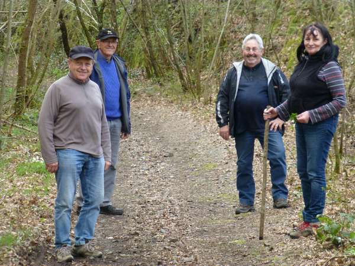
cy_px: 133
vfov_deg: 7.9
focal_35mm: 187
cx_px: 178
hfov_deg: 10.6
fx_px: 1918
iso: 500
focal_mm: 33.3
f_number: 5.5
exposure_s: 1/160
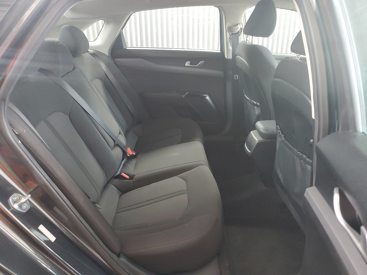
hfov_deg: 67.3
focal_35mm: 26
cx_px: 184
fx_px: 276
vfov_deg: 53.1
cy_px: 138
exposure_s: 1/60.2
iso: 257
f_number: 1.5
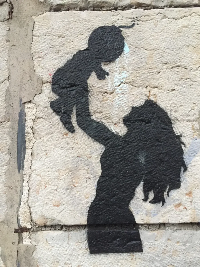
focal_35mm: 29
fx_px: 223
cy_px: 134
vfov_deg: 61.7
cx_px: 100
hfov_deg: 48.2
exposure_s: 1/25
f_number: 2.2
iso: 250
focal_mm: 4.15
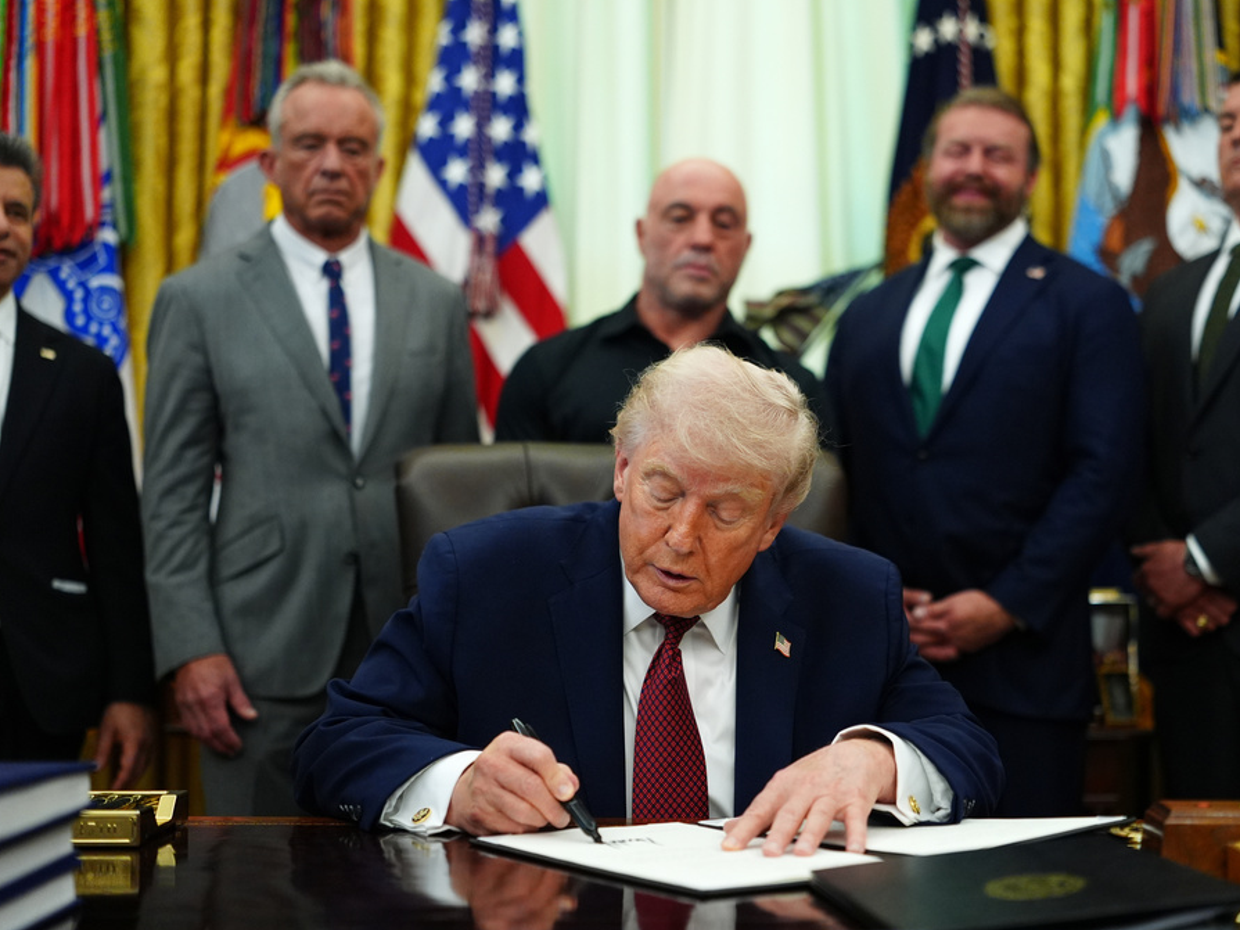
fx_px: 1970
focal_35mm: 55
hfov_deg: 34.9
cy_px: 463
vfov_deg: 26.6
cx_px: 689
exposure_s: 1/500
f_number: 2
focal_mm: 50
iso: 2500
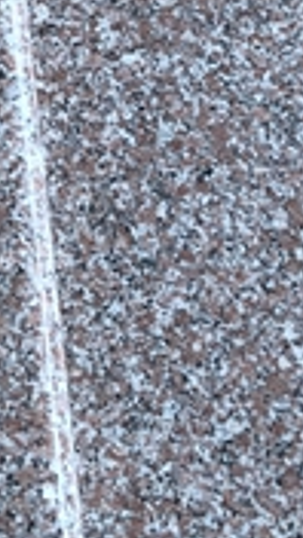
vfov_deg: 14.8
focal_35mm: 139
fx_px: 1985
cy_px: -141
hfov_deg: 8.4
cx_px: -272
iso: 20
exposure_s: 1/164
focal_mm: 4
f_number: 1.8
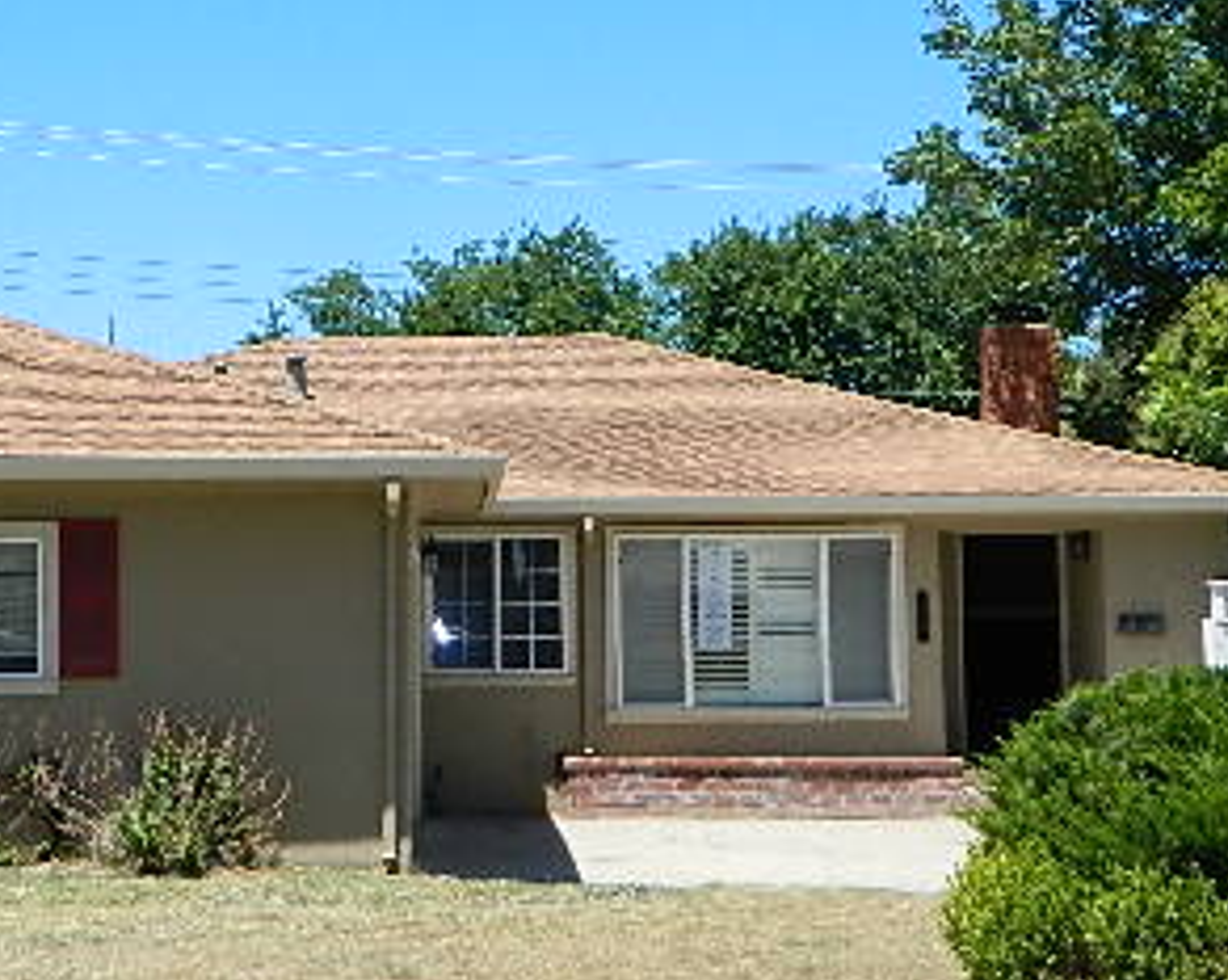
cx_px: 442
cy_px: 362
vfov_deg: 20.4
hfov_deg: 25.3
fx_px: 2723
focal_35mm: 75
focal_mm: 6.2
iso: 110
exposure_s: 1/1000
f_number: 3.3
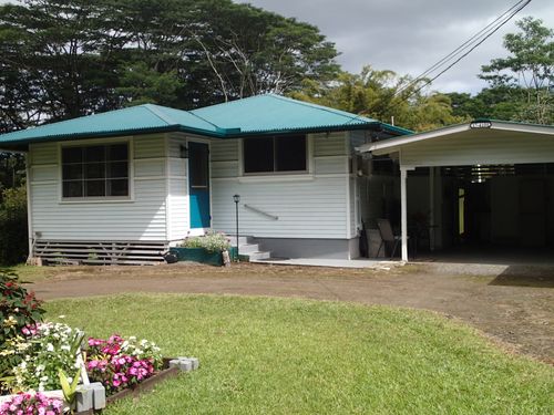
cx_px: 277
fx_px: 640
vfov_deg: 36.0
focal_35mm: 40
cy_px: 208
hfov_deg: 46.8
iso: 100
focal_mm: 7.34
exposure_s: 1/800
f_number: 4
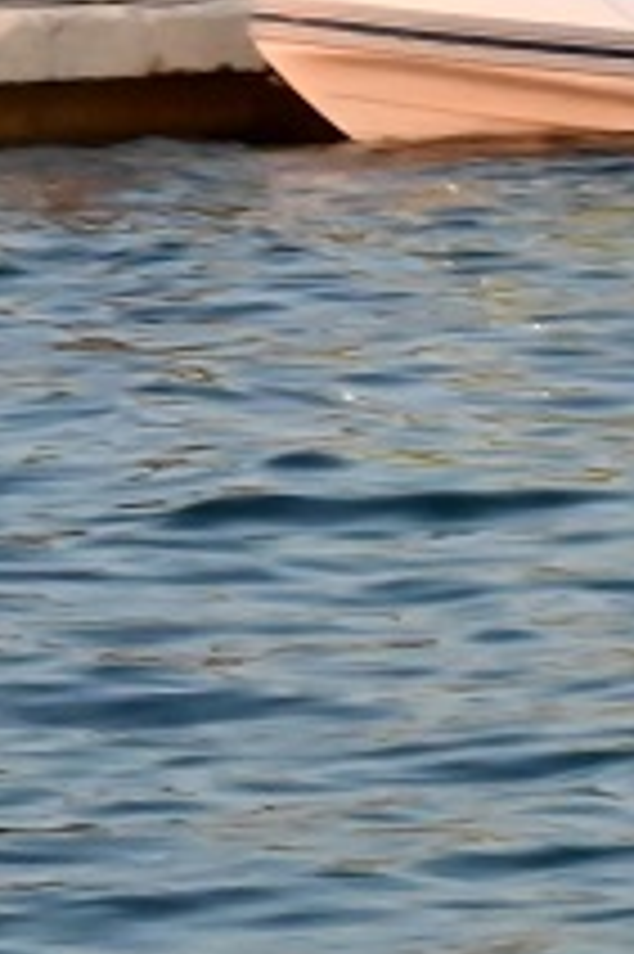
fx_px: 14076
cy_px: -349
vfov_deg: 3.9
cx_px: -1601
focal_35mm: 532
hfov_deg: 2.5
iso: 3200
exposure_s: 1/80
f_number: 29
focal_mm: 75
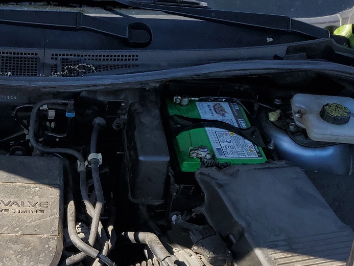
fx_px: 614
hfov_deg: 30.7
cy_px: 198
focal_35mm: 60
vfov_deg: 24.2
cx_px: 31
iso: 50
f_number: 1.5
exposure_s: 1/1250
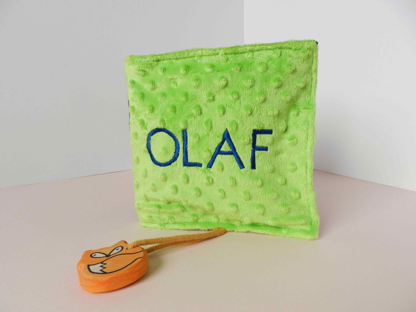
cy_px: 156
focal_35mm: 23
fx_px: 276
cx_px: 208
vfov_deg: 58.9
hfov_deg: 73.9
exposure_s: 1/200
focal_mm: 4
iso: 400
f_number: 3.4
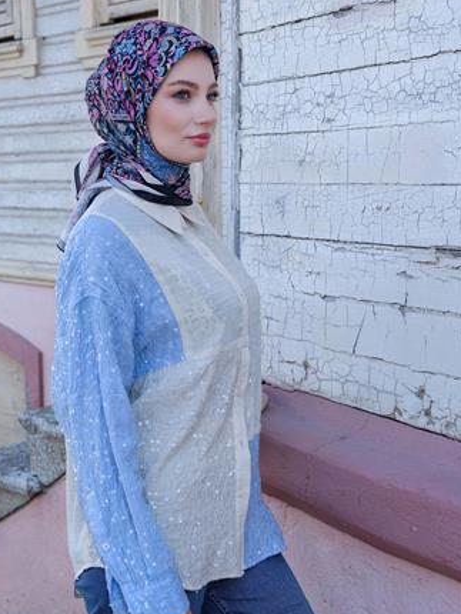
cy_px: 343
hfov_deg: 25.6
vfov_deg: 33.7
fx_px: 1011
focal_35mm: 57
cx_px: 180
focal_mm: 57.6
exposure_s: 1/180
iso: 320
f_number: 7.1
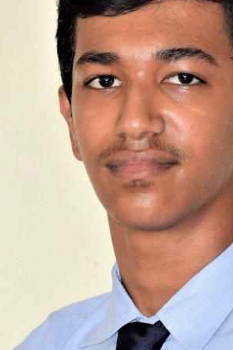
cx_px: 179
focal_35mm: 315
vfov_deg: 6.5
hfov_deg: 4.4
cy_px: 337
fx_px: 3060
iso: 800
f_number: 4.8
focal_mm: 78
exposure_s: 1/40
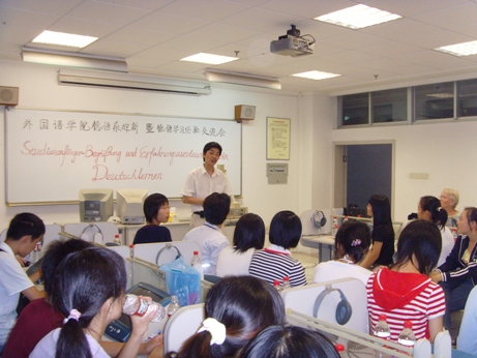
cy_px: 179
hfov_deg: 47.9
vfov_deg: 36.8
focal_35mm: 39
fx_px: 538
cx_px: 238
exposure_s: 1/45
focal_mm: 6.6
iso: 200
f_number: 3.5
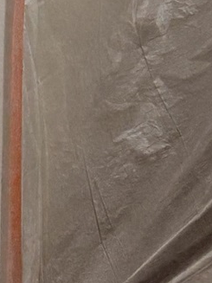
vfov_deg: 10.3
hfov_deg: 8.8
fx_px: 1381
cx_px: 154
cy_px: -370
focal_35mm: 169
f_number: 1.78
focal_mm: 6.76
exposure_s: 1/120
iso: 160
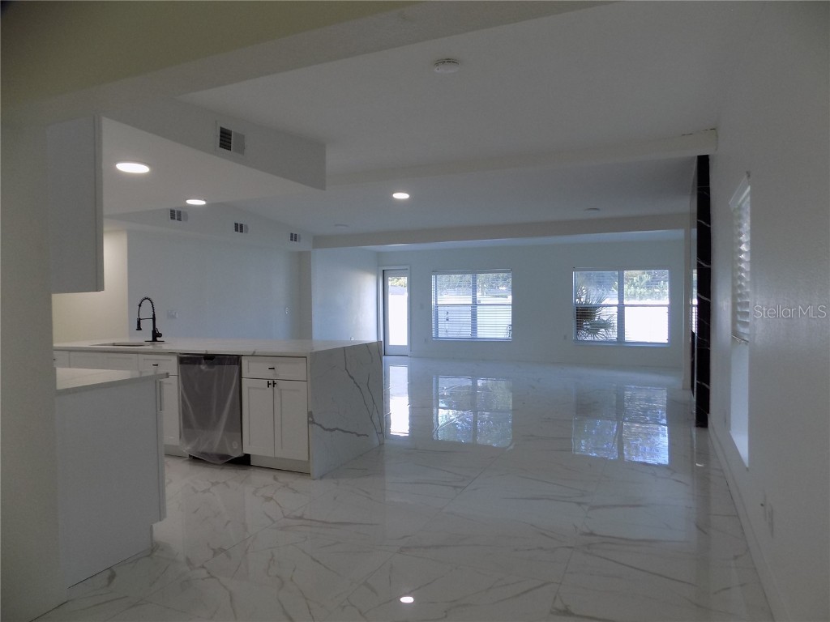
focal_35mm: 23
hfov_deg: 73.9
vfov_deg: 58.9
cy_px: 311
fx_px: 551
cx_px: 415
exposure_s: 1/40
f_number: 3.1
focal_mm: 4
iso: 80
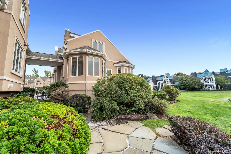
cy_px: 77
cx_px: 116
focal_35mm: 14
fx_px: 90
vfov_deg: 81.2
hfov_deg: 104.3
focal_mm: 14
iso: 640
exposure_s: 1/30
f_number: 11
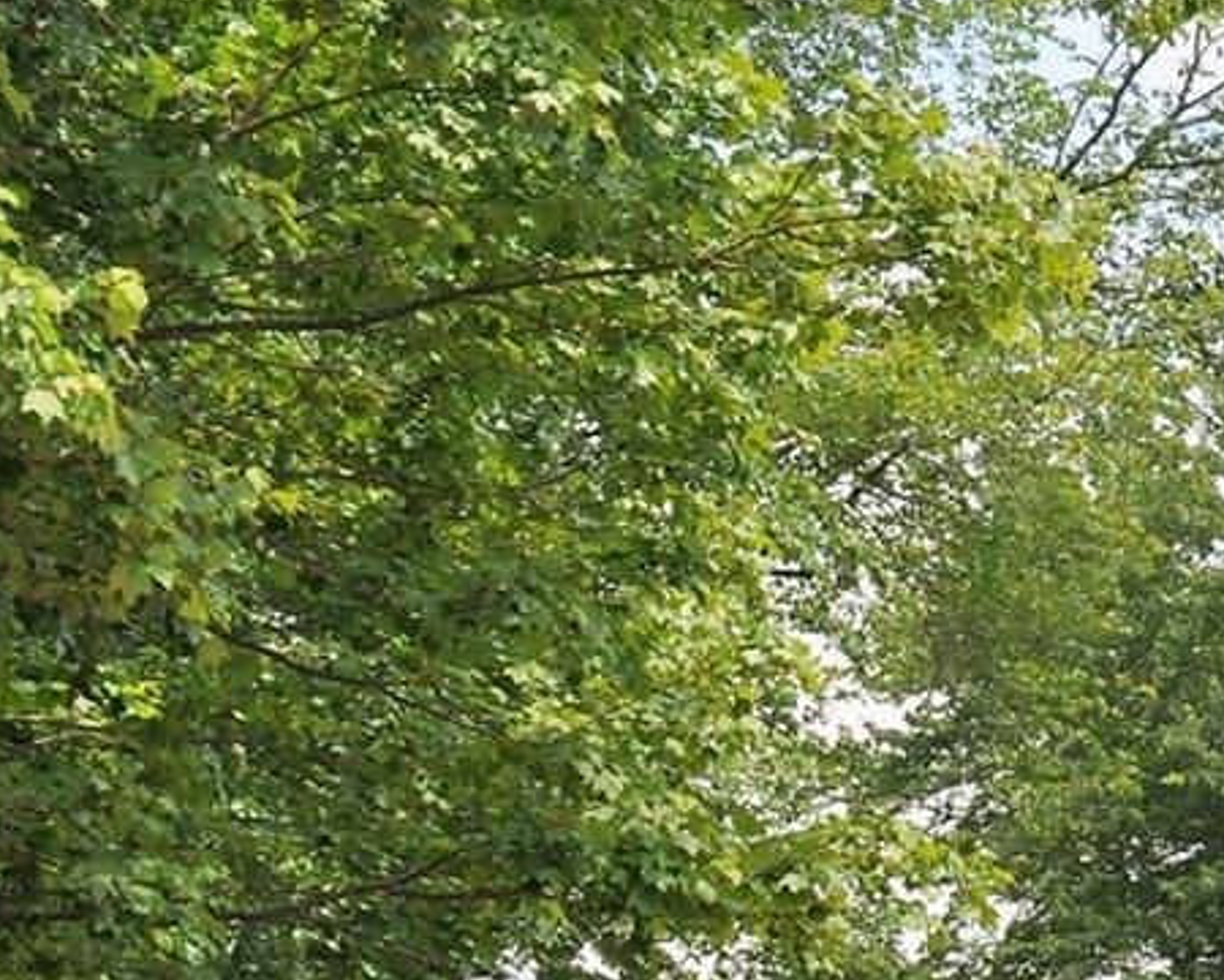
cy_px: 525
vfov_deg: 9.6
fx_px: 5801
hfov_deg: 11.1
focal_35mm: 160
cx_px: 2364
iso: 200
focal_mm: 25
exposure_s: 1/200
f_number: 14
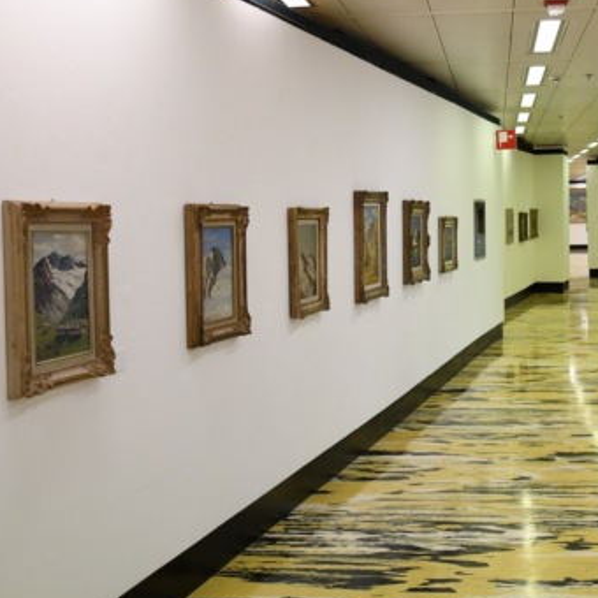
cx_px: 368
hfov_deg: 33.3
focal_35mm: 51
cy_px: 247
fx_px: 997
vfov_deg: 33.3
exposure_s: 1/250
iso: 5000
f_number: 6.3
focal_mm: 30
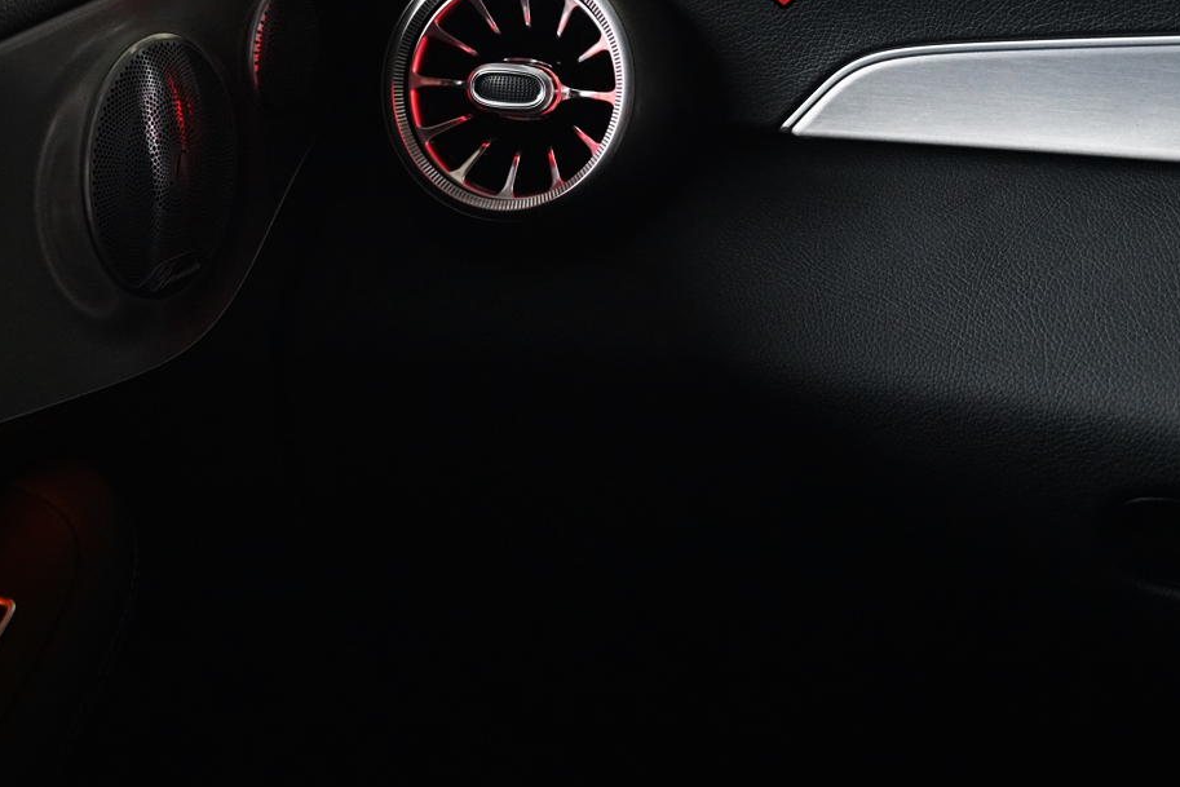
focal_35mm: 115
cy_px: 161
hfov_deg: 17.8
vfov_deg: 11.9
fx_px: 3770
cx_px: 427
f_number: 4
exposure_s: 1/125
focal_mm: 70
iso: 6400
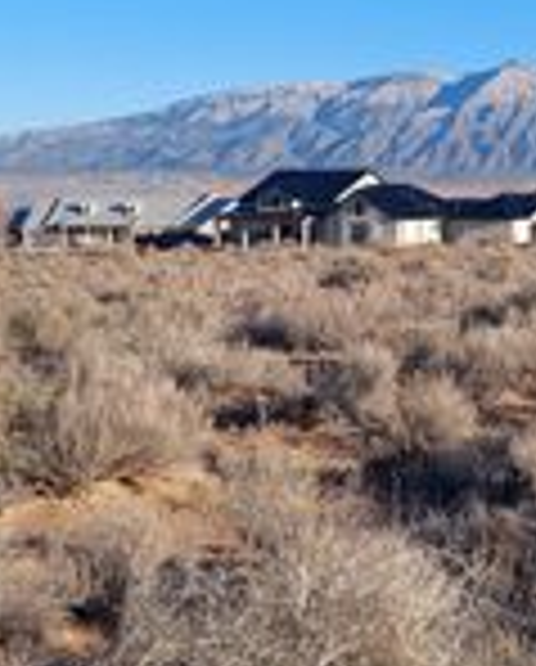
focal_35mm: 79
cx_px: 617
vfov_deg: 23.7
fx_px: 1562
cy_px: 133
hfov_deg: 18.6
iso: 40
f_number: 1.8
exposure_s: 1/1460
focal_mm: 5.23
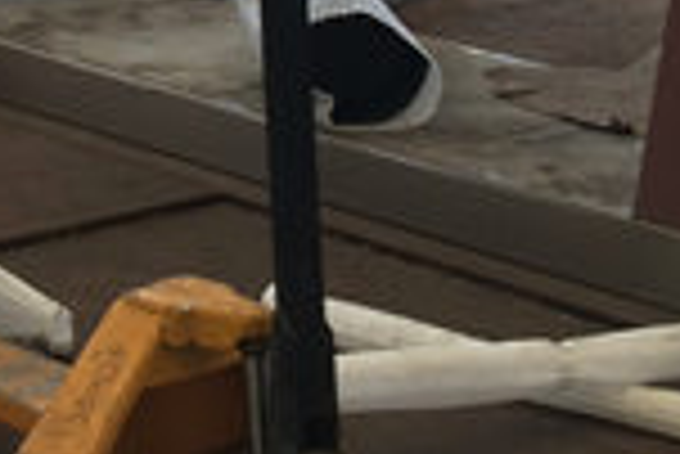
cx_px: -365
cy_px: -461
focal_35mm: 130
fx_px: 2458
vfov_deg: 9.8
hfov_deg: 14.6
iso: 40
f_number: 2.2
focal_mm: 4.15
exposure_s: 1/50
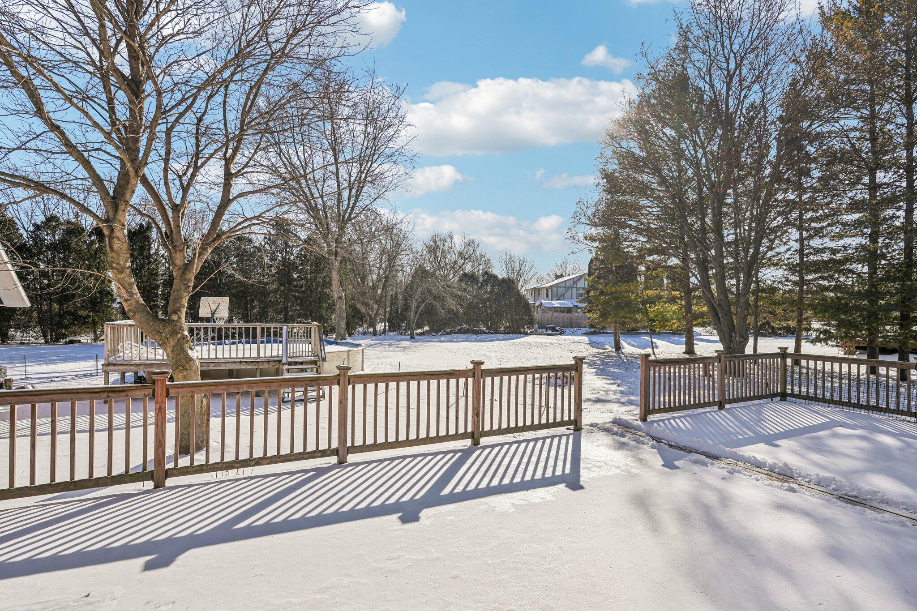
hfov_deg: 90.0
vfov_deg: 67.4
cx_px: 458
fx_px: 458
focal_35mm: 18
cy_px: 306
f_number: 8
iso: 100
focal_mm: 18
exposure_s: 1/640
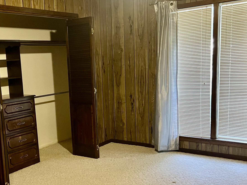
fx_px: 321
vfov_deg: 32.0
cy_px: 118
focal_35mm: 45
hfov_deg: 41.5
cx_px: 81
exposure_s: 1/40
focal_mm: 5.7
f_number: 1.5
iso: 640
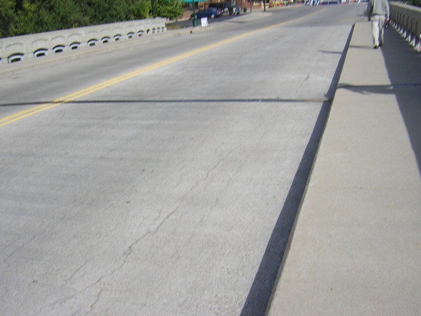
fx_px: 438
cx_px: 210
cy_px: 158
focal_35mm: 36
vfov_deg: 39.7
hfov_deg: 51.4
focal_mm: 4.7
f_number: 5.2
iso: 100
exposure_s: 1/340
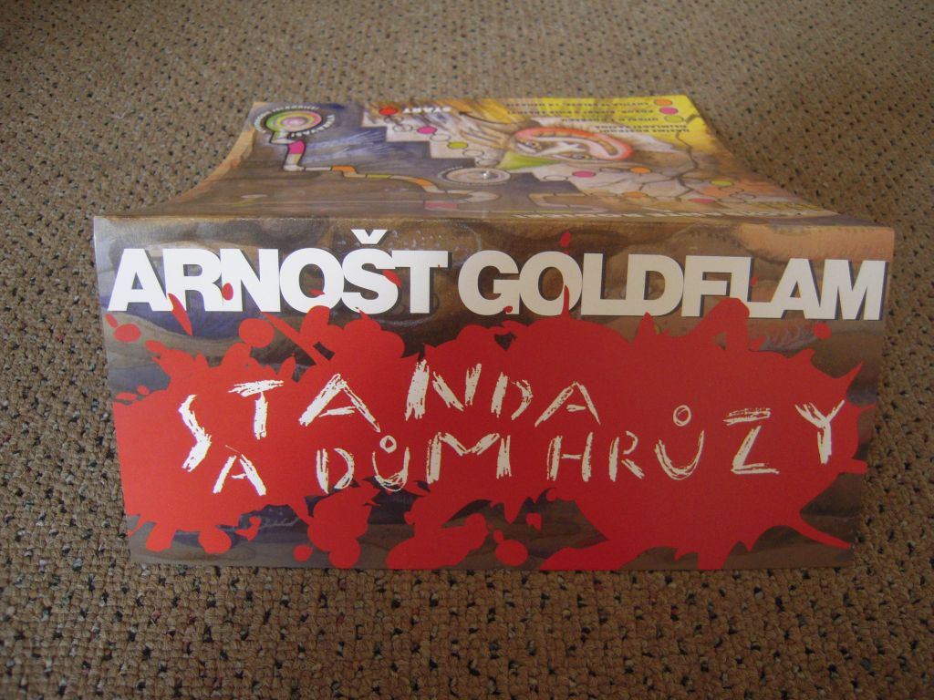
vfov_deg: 49.7
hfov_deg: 63.4
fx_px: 755
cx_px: 467
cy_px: 350
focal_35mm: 28
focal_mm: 5
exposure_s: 1/25
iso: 400
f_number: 2.7
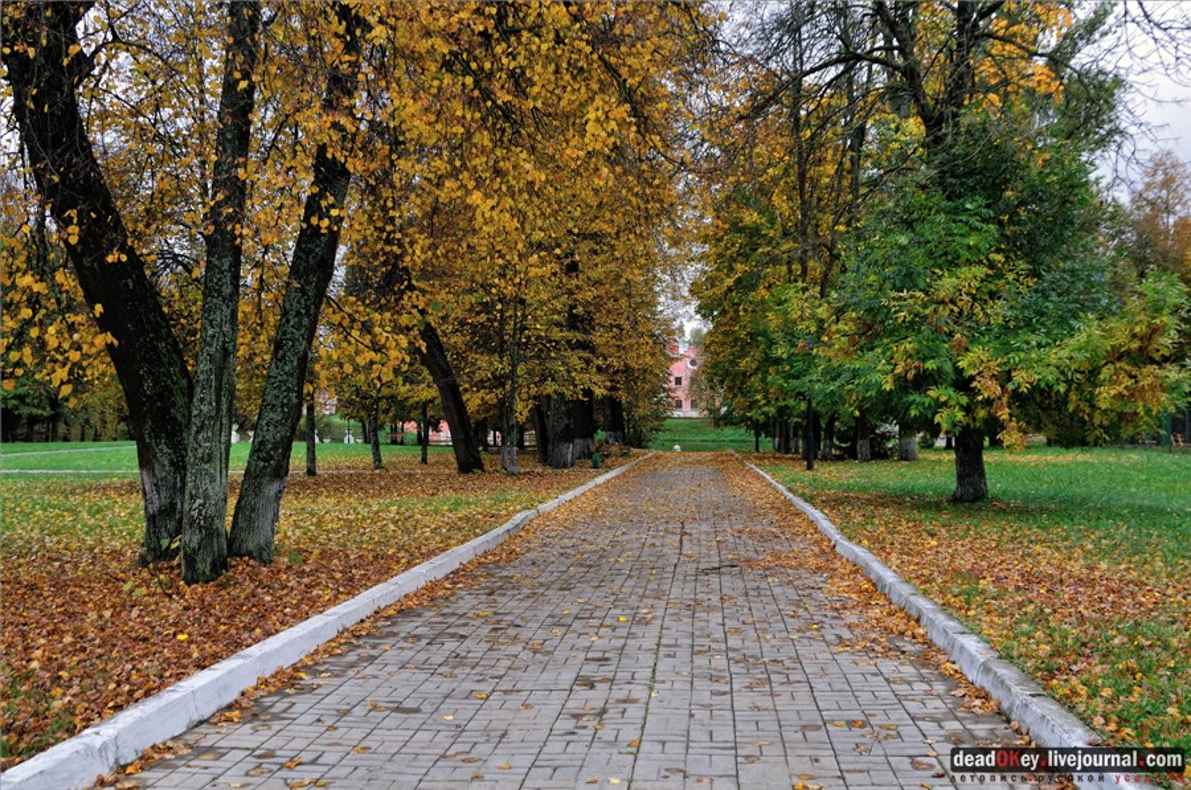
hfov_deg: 53.2
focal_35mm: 36
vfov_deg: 36.8
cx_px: 596
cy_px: 395
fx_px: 1189
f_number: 7.1
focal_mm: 24
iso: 400
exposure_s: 1/125
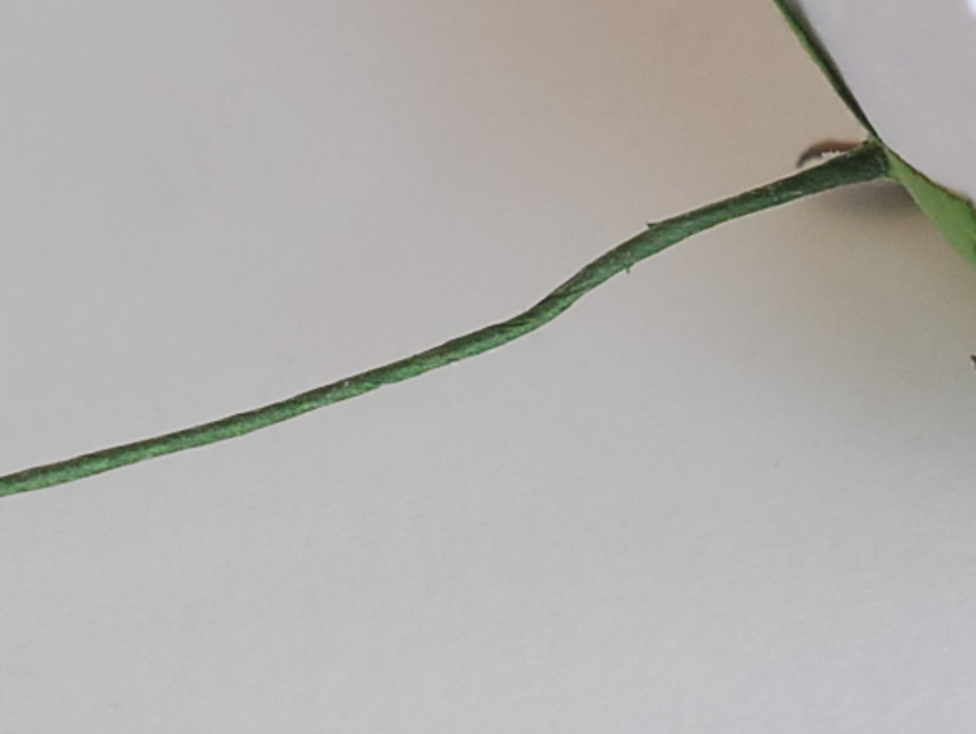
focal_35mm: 217
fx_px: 6123
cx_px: 908
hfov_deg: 9.1
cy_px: 27
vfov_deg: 6.8
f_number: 5.6
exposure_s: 1/100
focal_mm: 40
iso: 640
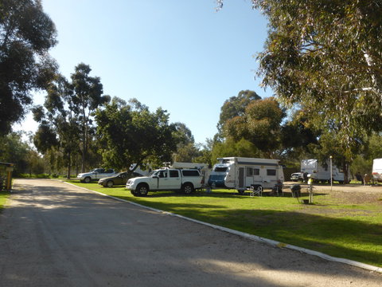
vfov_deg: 46.8
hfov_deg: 60.0
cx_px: 191
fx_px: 331
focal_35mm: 30
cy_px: 144
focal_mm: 5.4
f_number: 3.6
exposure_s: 1/500
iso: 100
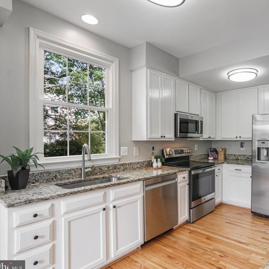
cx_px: 188
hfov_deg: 69.2
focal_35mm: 21
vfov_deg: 72.1
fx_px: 185
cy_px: 137
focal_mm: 16
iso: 1250
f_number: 8
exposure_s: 1/1250
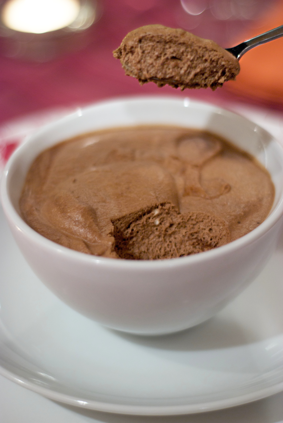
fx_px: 882
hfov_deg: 18.2
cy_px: 212
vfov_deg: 27.0
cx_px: 142
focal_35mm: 75
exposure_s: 1/30
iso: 400
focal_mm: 50
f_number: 1.8
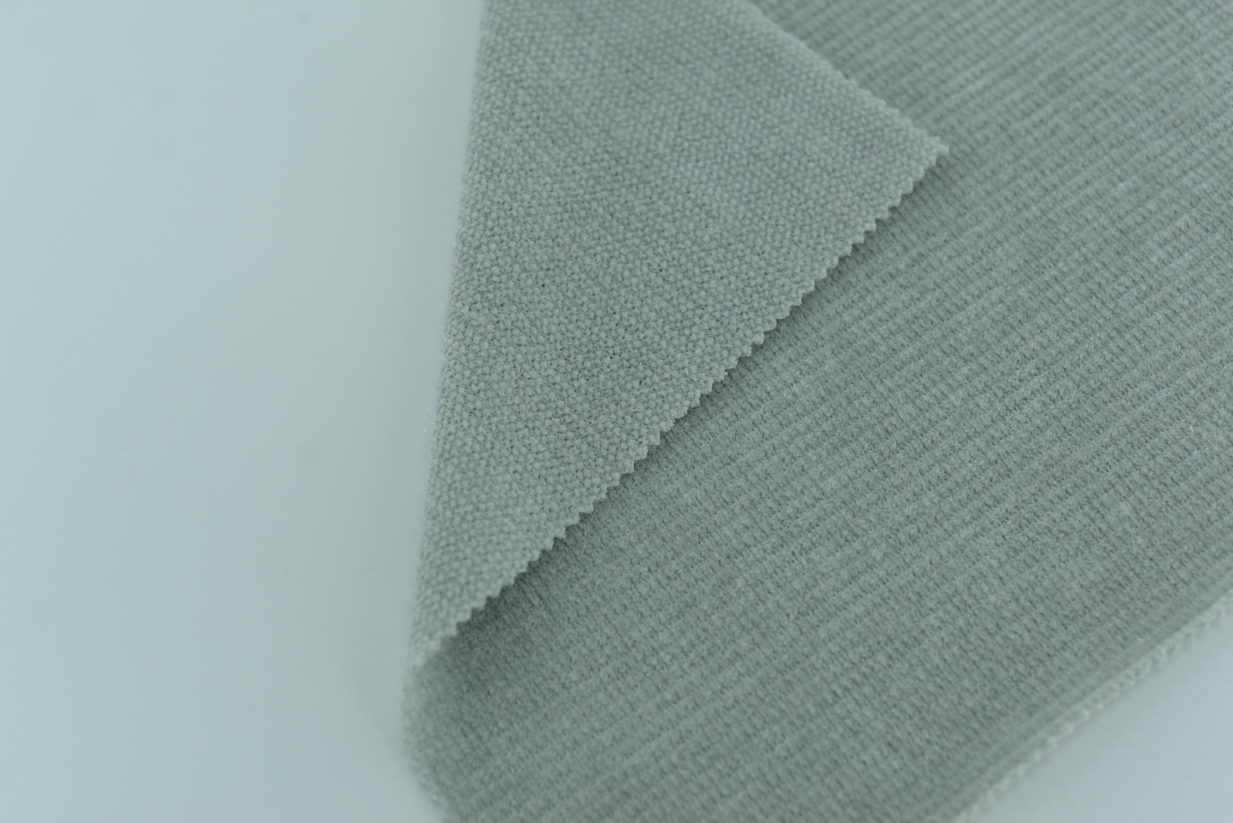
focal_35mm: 50
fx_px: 1713
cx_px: 616
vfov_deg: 27.0
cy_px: 412
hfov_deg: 39.6
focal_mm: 50
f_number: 3.5
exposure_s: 1/250
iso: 100
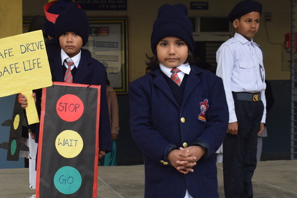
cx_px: 93
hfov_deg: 25.8
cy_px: 128
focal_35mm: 78
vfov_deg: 17.5
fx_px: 643
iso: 400
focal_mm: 30
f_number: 6.3
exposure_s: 1/160
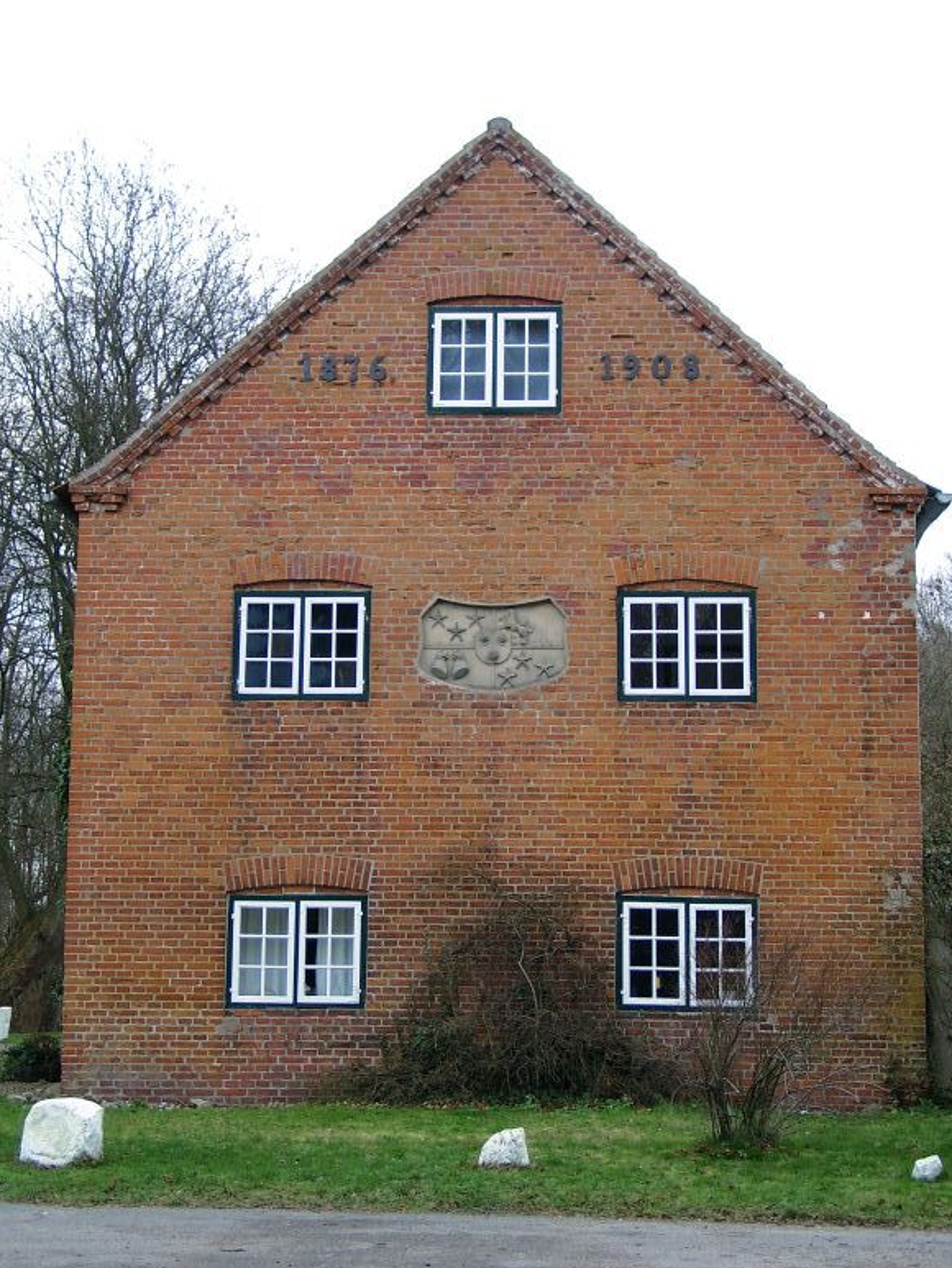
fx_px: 2163
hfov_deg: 24.8
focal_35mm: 59
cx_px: 491
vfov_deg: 32.7
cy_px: 650
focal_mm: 11.76
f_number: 2
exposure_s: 1/94
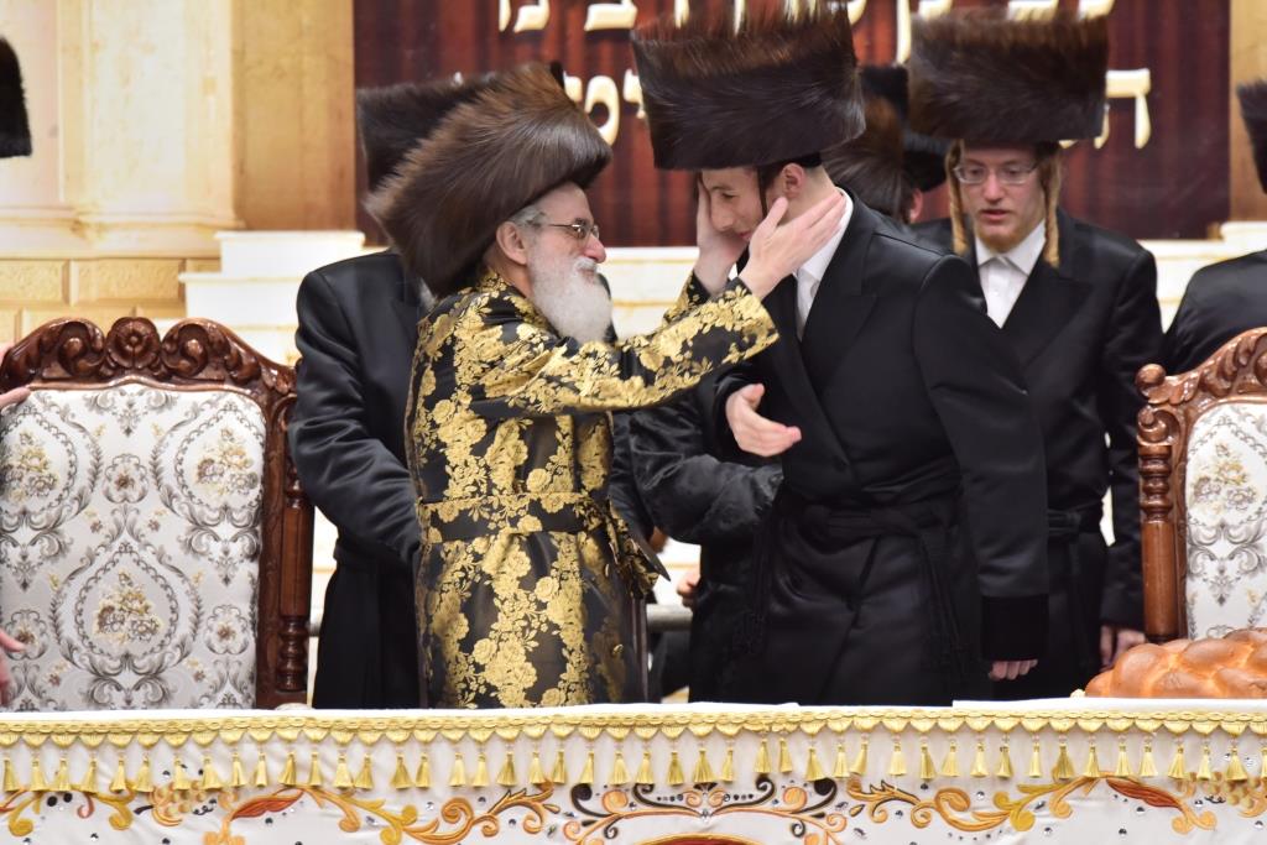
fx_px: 14783
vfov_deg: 3.3
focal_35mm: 420
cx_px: 634
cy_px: 422
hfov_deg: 4.9
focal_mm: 420
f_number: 6
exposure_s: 1/200
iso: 2000
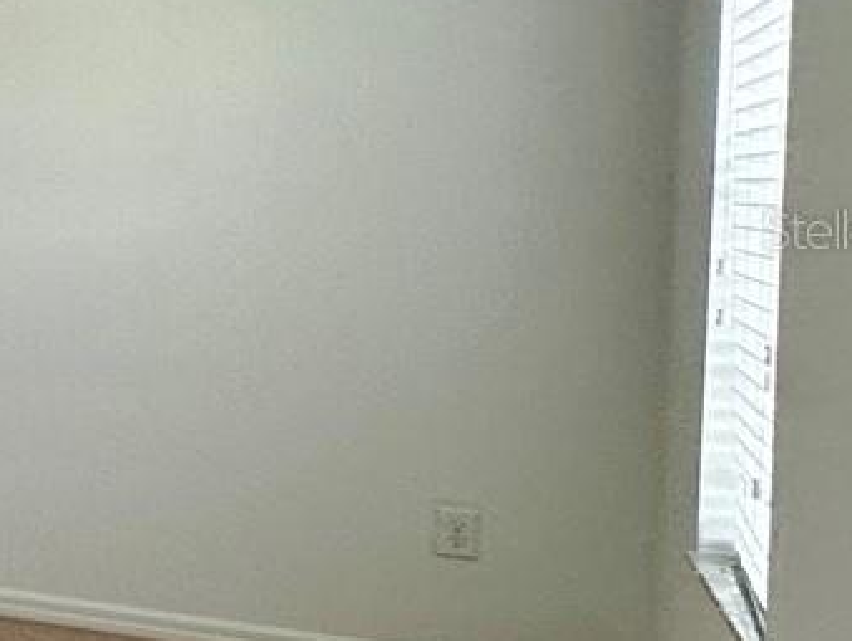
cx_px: -1010
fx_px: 1626
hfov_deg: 17.0
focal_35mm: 66
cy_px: 229
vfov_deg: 22.2
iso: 100
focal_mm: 2.22
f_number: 2.2
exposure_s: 1/120
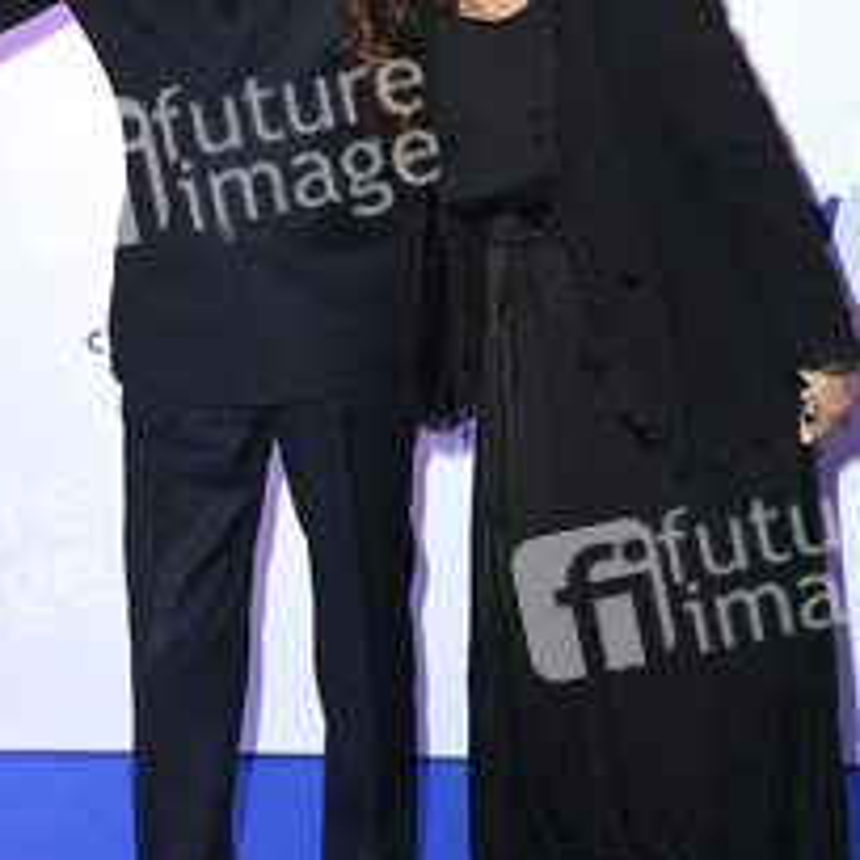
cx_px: 346
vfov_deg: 23.0
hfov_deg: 23.0
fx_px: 2108
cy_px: 371
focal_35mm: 75
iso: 800
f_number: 5.6
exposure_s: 1/250
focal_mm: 45
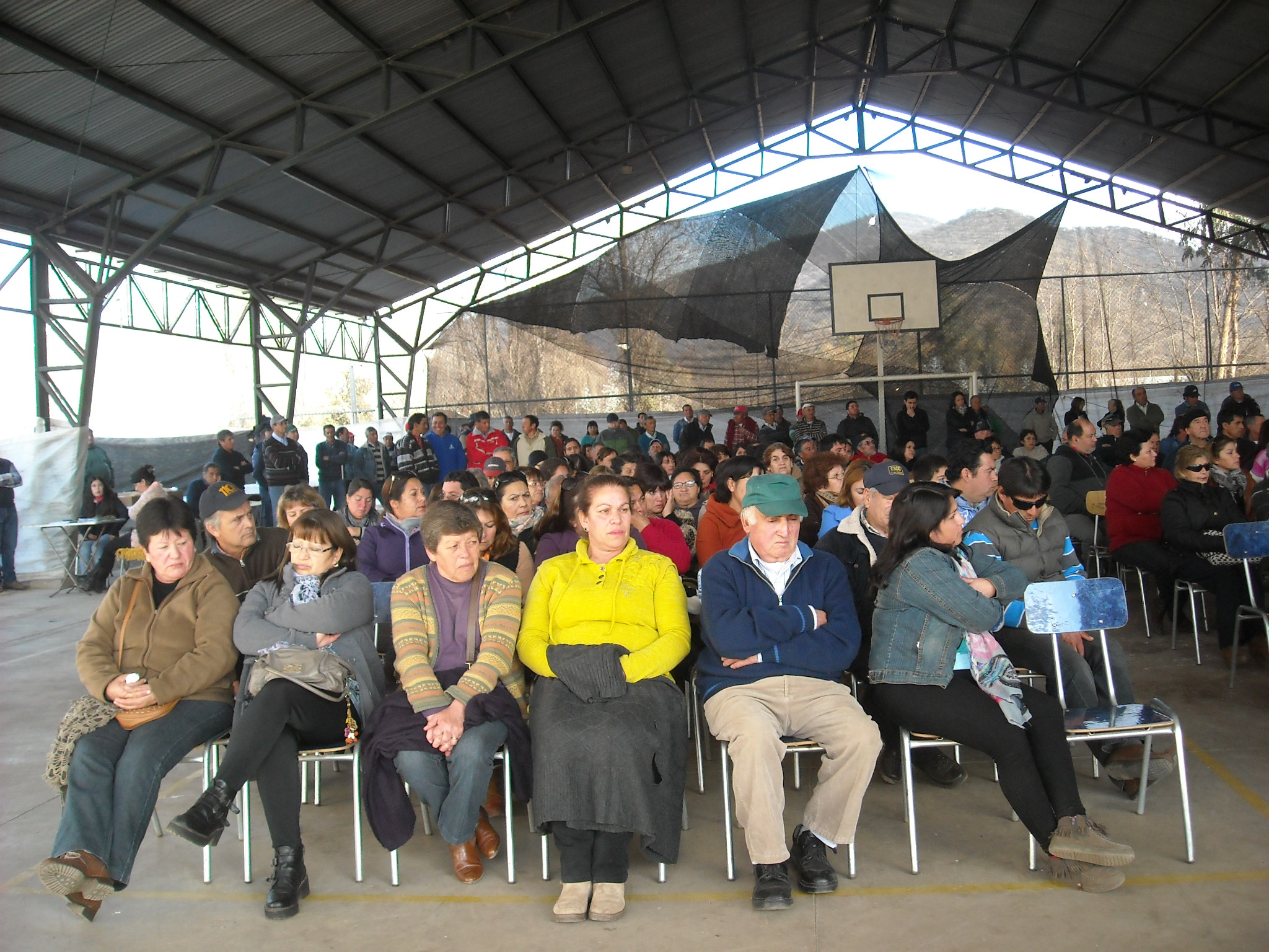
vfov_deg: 40.7
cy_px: 476
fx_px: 1283
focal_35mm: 35
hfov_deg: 52.6
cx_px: 634
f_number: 2.8
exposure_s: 1/154
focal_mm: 5.7
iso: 161
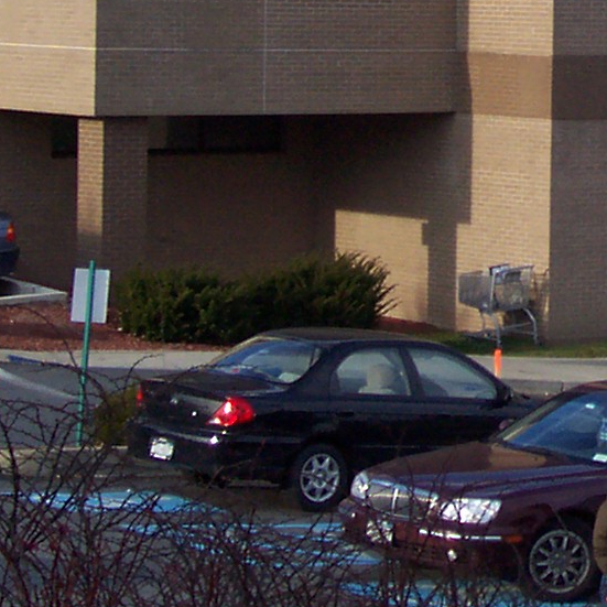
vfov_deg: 8.9
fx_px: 3888
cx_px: 909
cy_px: -33
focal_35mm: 196
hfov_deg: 8.7
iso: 80
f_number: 3.2
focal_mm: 8.7
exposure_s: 1/556
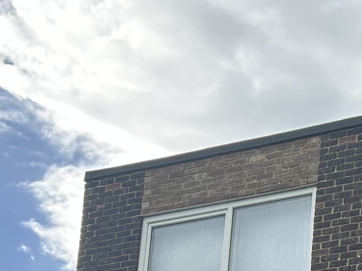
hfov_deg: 16.1
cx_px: 523
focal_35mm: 113
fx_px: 1182
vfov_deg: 11.9
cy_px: 506
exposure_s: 1/2083
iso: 50
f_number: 1.5
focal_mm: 5.7
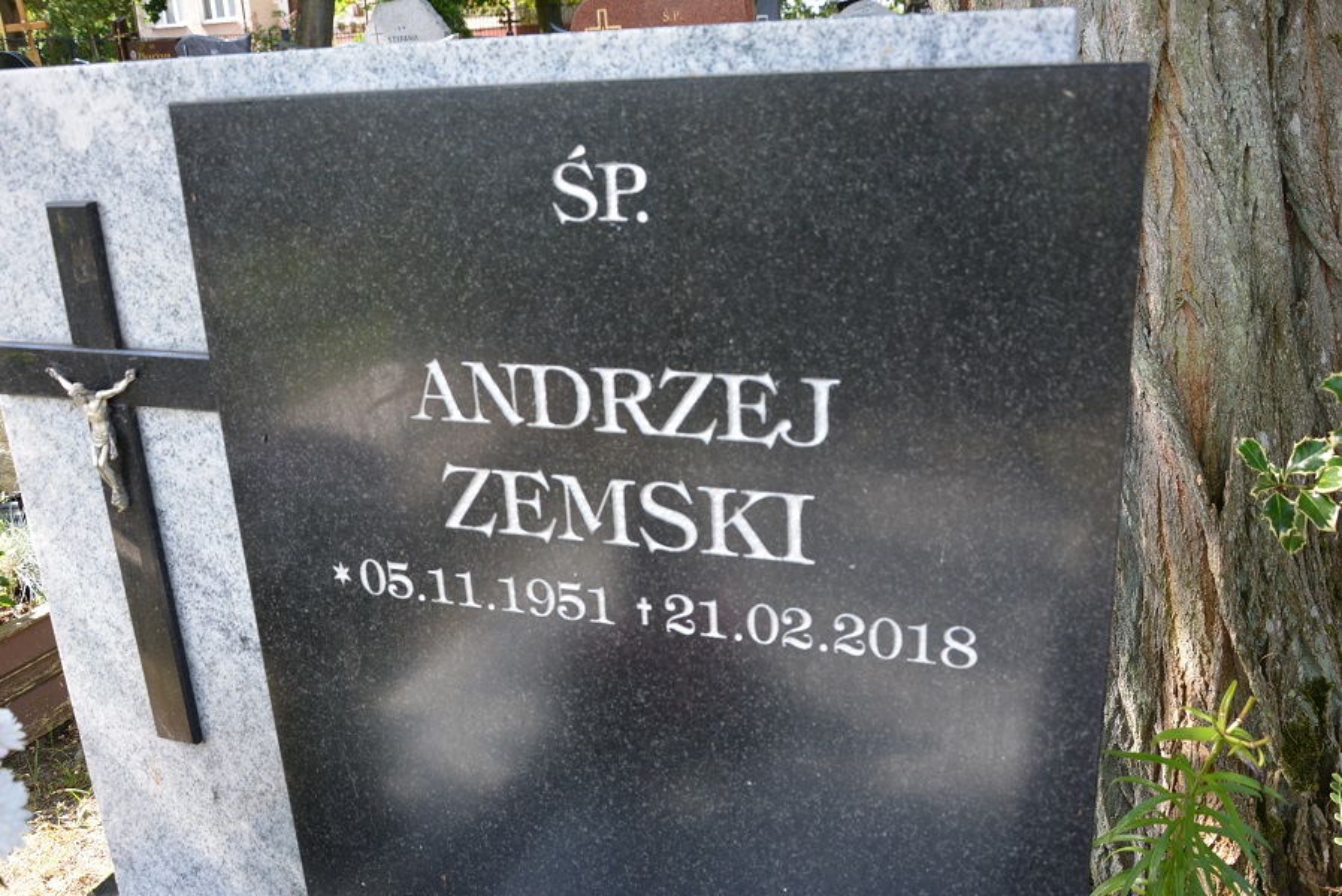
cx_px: 671
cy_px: 448
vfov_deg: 40.0
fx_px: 1231
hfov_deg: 57.2
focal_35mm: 33
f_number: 5.6
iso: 160
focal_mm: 22
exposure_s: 1/60
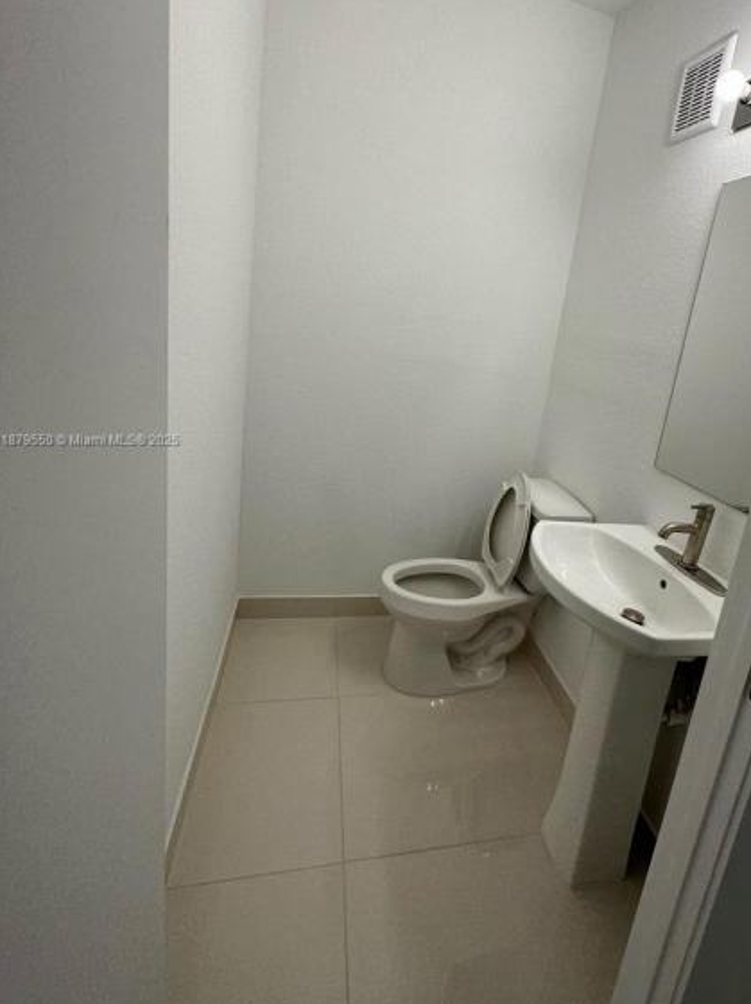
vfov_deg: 87.4
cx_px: 465
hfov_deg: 70.5
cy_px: 441
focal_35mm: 18
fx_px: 521
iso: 40
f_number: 2.2
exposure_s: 1/120
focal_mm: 2.22
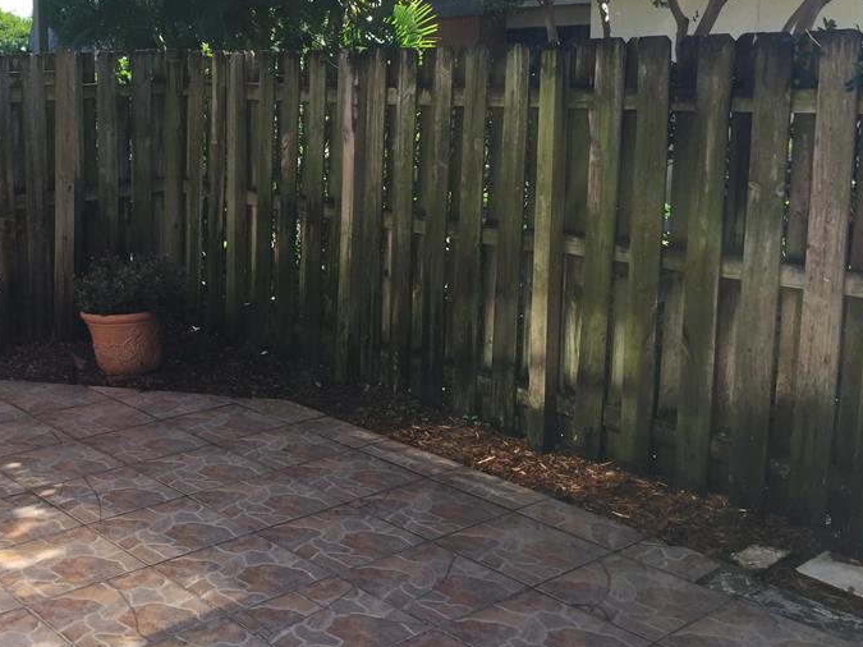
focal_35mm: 44
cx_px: 279
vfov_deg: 32.7
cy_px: 242
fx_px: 1097
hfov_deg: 42.3
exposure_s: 1/449
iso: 32
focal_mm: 4.15
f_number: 2.2
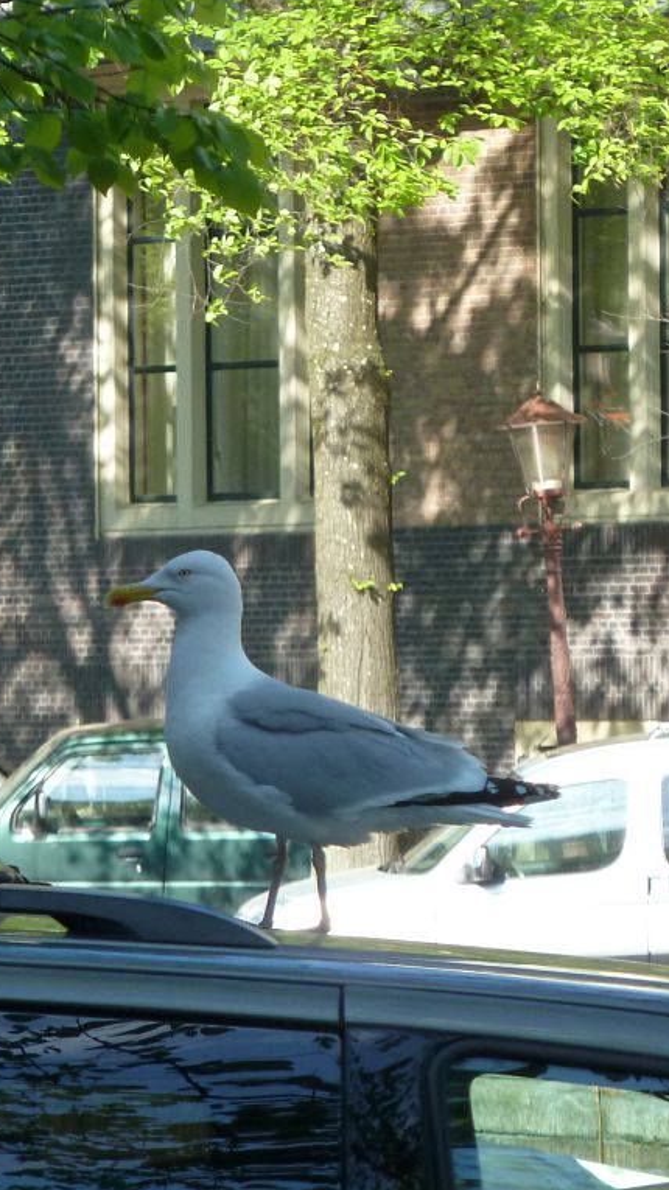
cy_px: 594
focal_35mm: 353
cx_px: 226
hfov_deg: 3.4
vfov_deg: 6.1
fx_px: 11138
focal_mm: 39.7
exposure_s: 1/200
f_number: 4.7
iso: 160
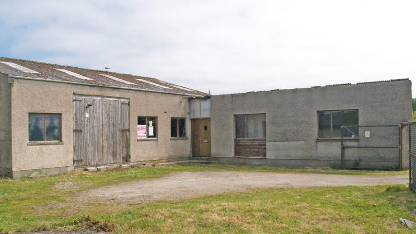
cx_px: 215
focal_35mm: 36
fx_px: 397
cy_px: 132
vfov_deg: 32.8
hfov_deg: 55.3
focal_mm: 14
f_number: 10
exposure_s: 1/320
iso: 250
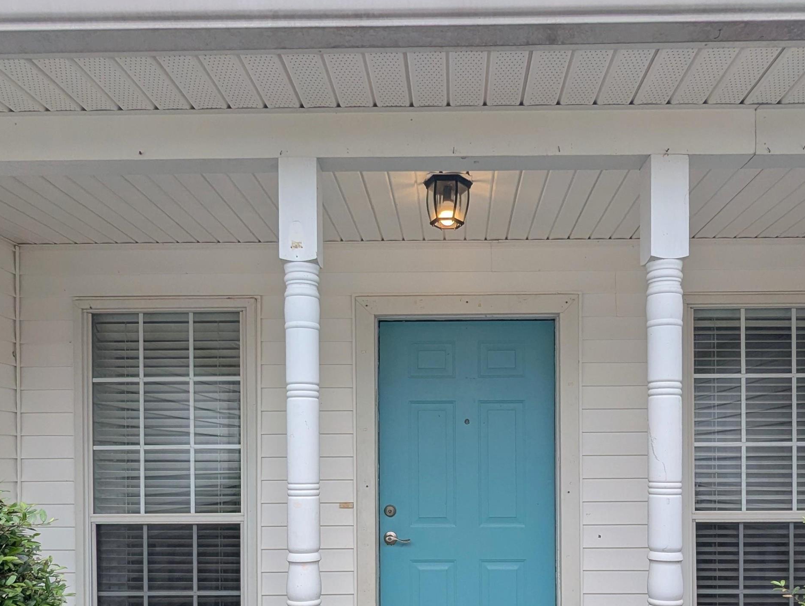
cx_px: 433
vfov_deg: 50.7
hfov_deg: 67.1
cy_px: 463
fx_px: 606
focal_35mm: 26
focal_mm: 2.35
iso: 50
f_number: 2.2
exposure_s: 1/808
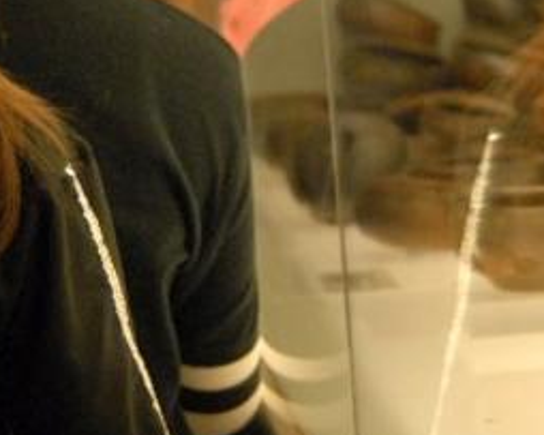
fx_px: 3557
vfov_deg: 7.0
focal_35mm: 221
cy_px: 209
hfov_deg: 8.7
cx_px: 306
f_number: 2.8
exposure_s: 1/80
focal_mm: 34
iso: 1000
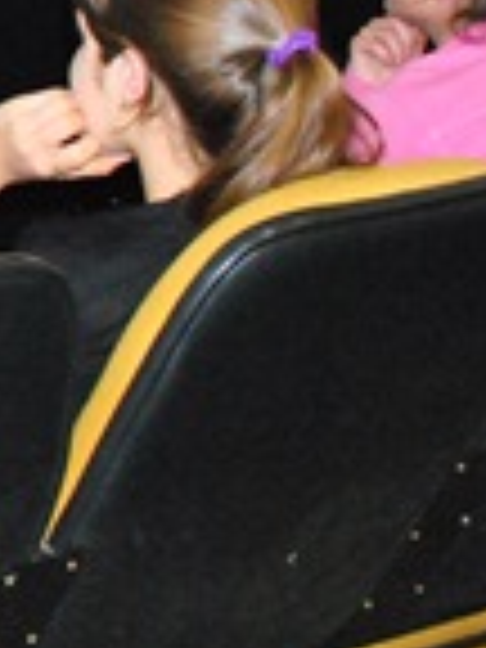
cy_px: -50
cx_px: -652
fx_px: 2396
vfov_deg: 15.0
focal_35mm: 128
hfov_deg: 10.2
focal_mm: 20
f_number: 5.6
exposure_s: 1/60
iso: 1600
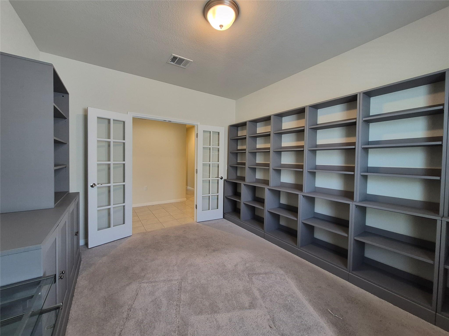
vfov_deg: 89.9
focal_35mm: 13
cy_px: 168
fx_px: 169
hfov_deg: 106.2
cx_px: 224
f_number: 2.2
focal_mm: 1.74
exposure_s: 1/60
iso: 320
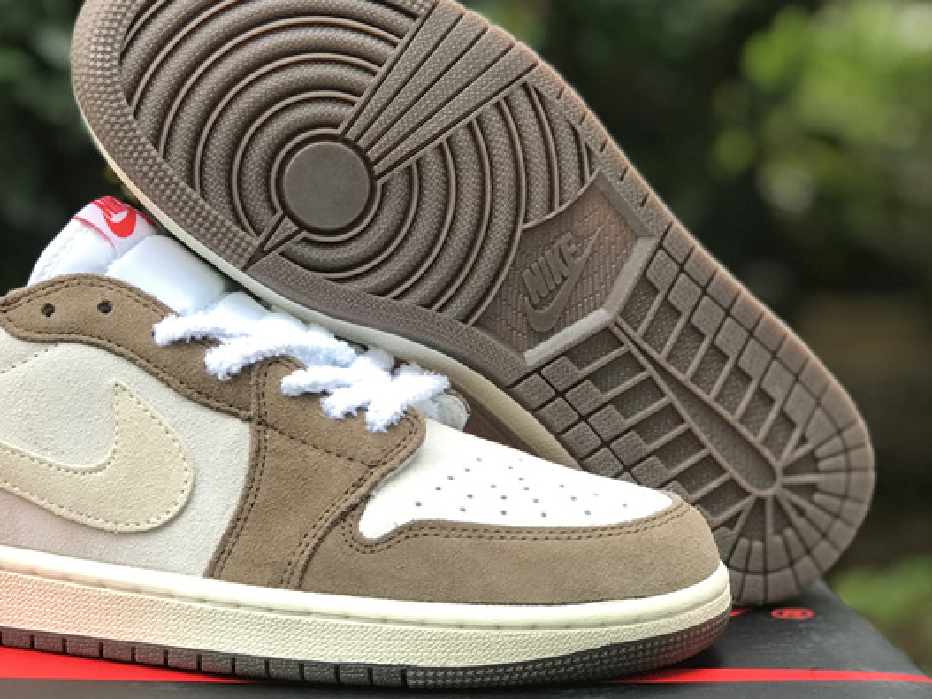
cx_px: 320
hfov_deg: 24.3
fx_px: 2153
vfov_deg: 18.4
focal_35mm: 80
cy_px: 309
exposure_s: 1/50
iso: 40
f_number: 2.8
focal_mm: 6.6
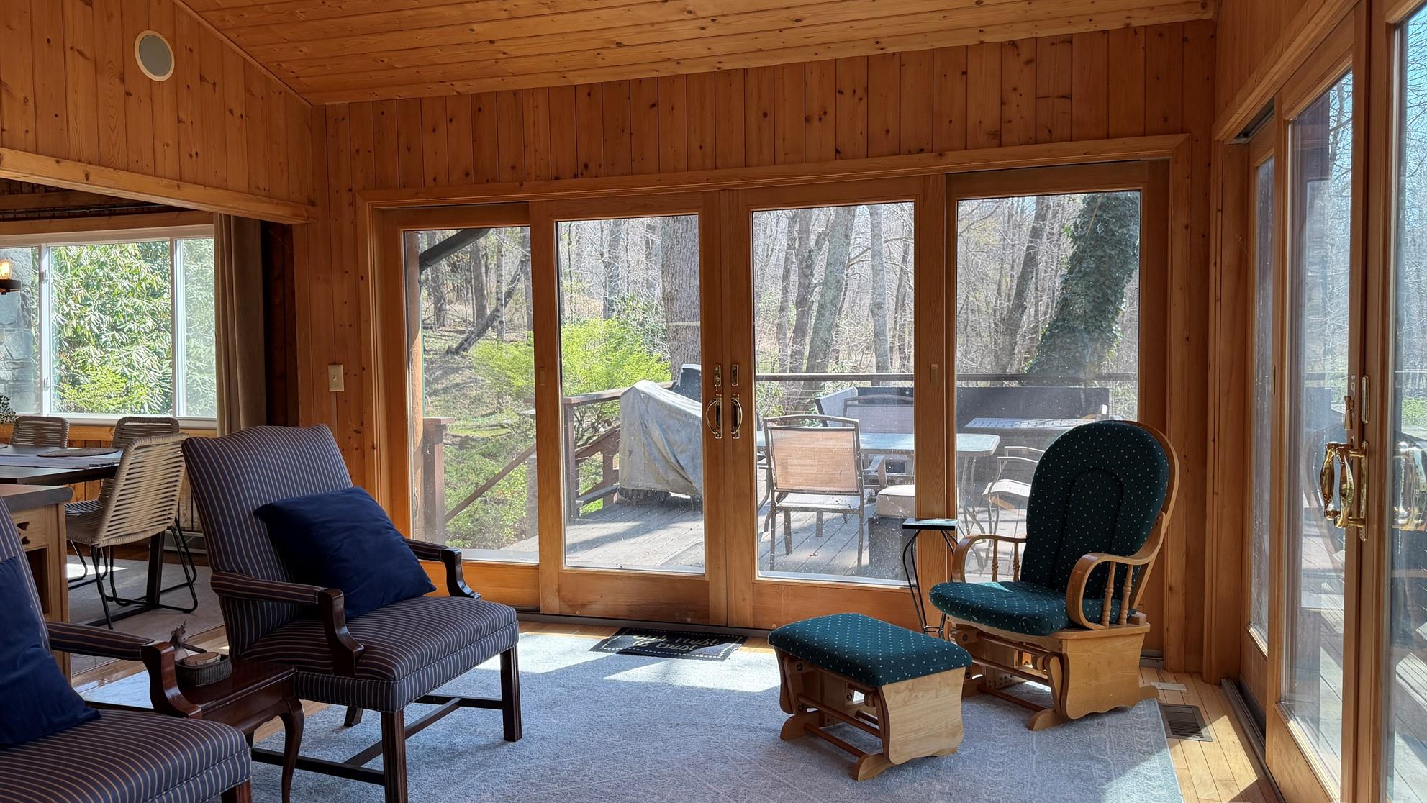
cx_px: 708
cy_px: 391
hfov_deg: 69.9
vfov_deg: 42.9
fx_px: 1022
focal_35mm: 27
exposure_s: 1/283
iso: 80
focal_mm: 6.76
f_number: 1.78
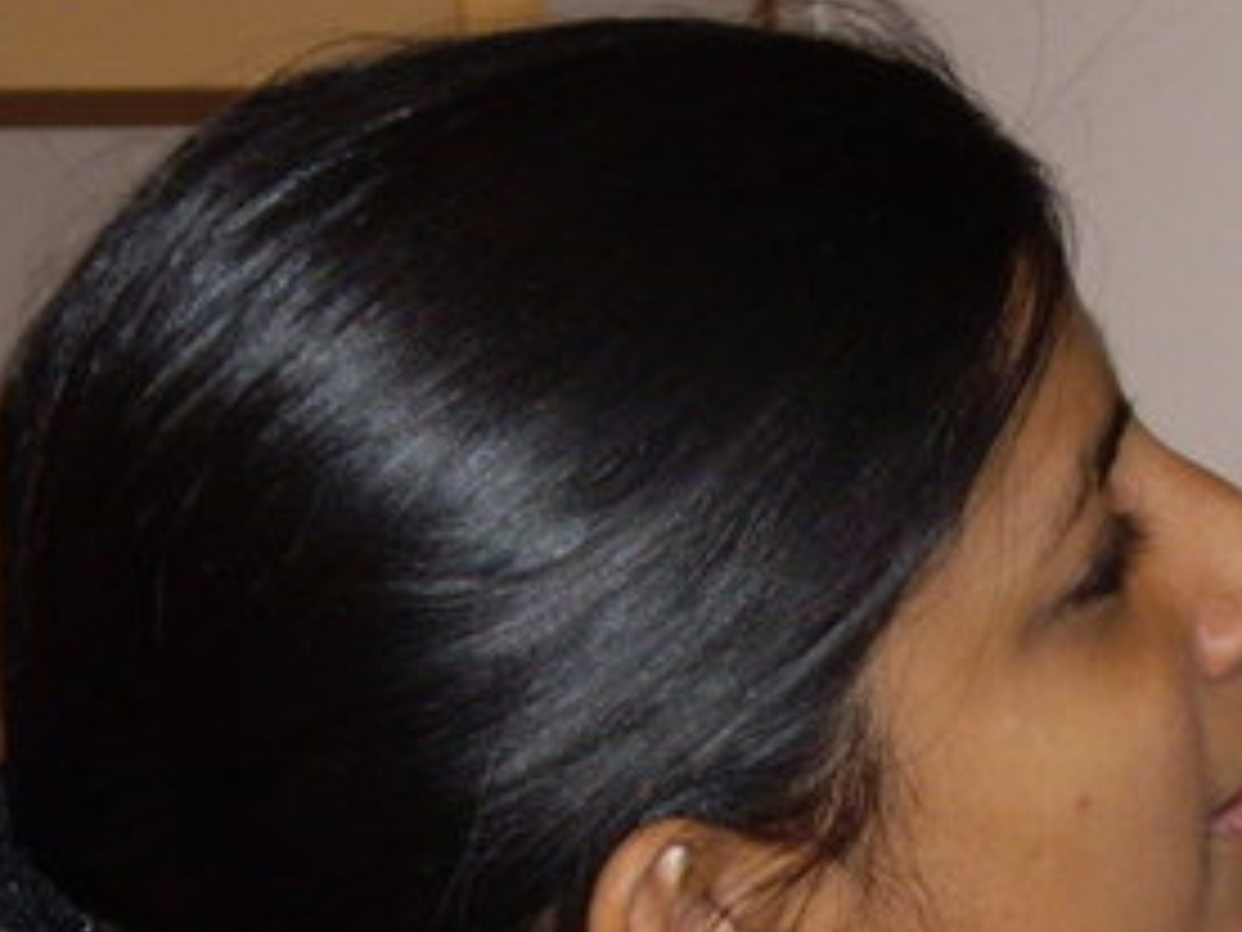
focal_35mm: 183
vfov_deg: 8.1
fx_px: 6566
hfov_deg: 10.8
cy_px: 950
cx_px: 922
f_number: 4.1
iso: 200
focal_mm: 12.8
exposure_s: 1/80
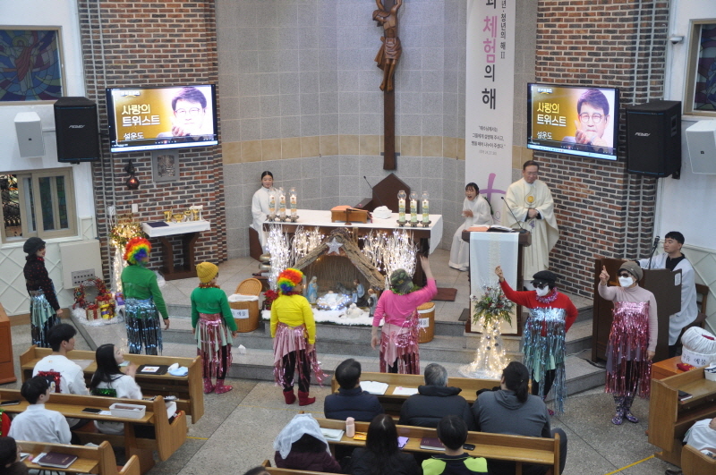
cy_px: 238
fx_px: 953
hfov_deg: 41.2
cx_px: 358
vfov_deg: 28.0
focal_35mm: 48
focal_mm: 32
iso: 400
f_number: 4.5
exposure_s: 1/20
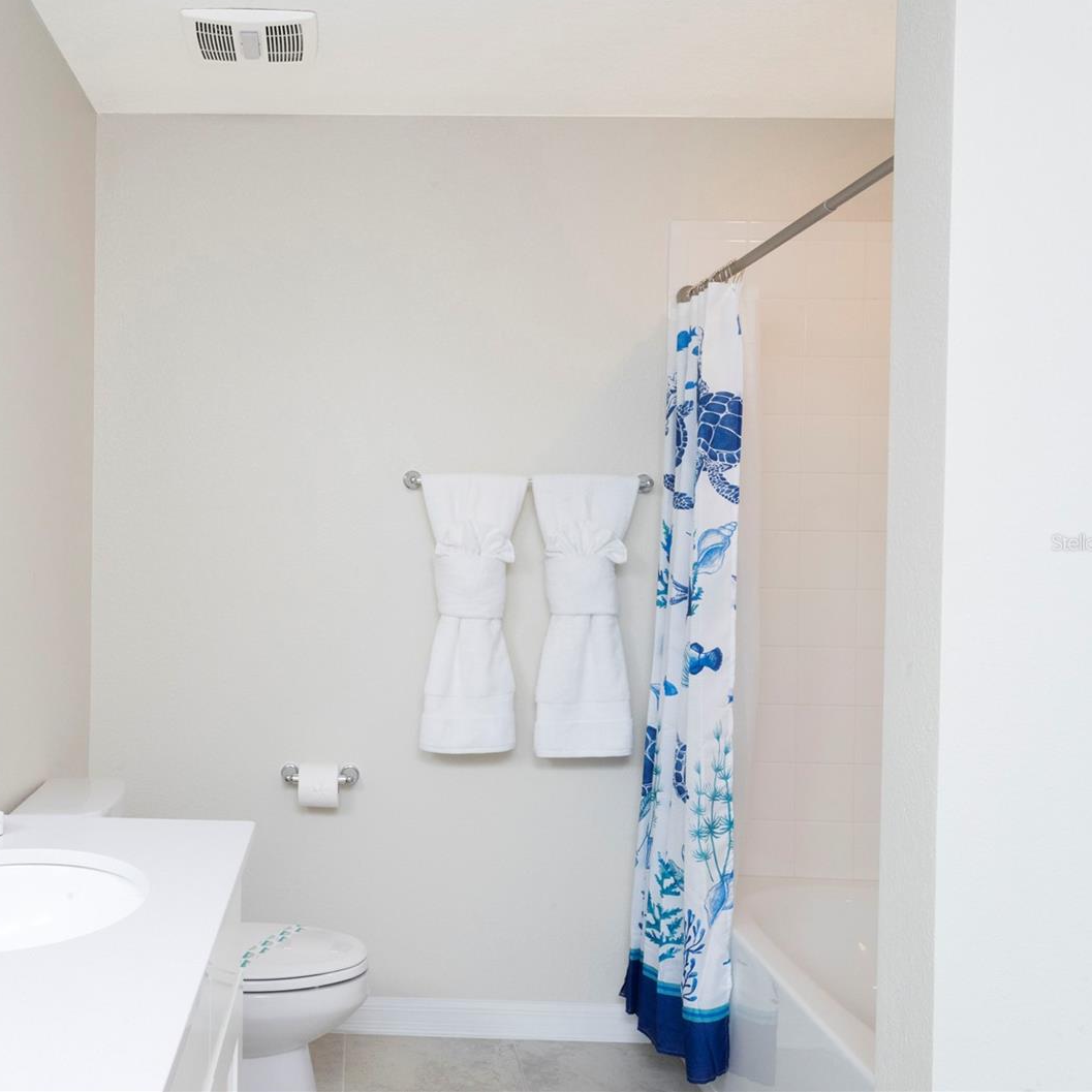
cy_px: 542
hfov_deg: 45.0
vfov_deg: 46.0
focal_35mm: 36
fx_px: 1285
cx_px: 317
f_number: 20
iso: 1000
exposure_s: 1/25
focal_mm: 28
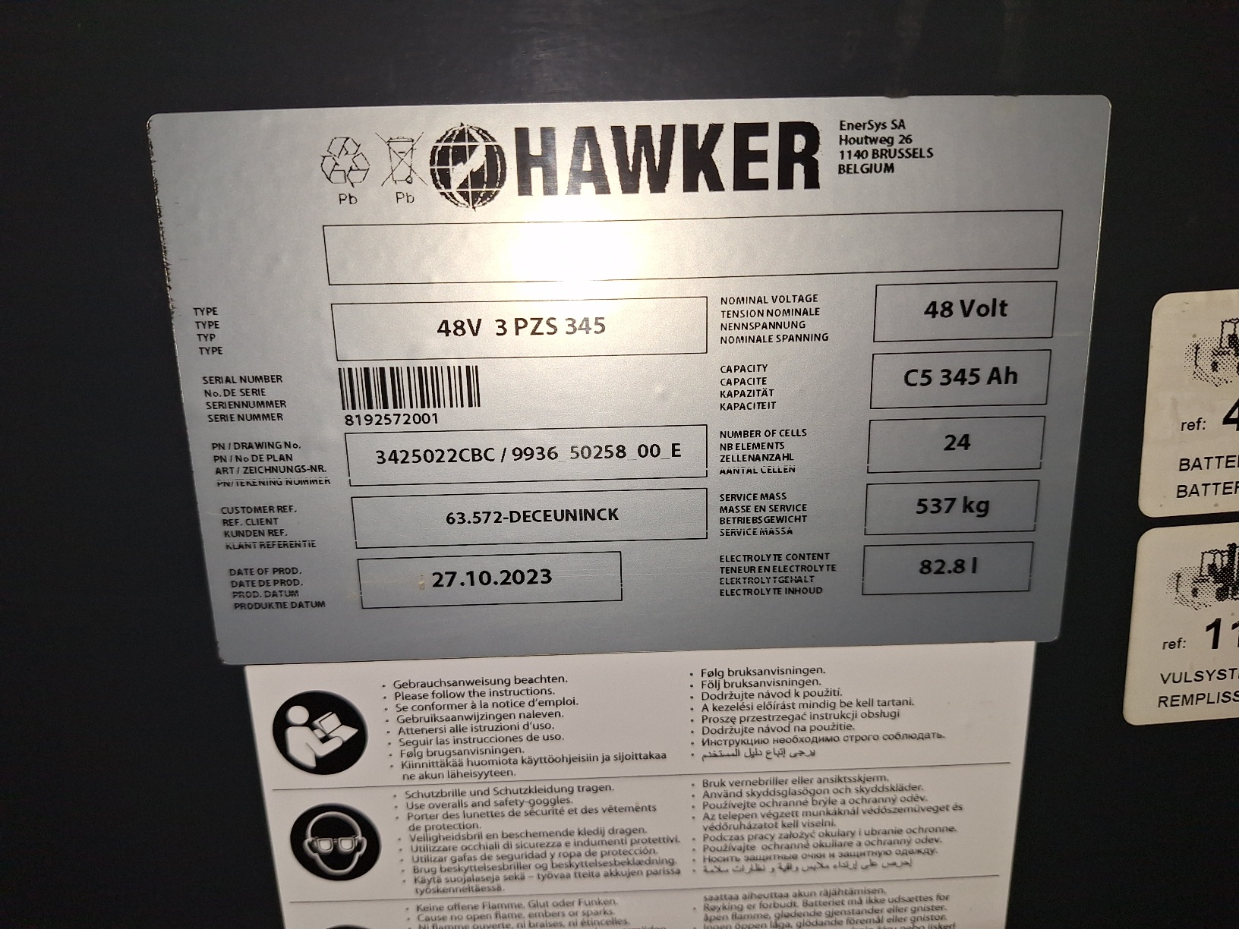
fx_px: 823
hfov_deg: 73.9
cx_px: 620
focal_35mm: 23
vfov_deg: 58.9
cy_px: 464
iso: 40
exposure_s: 1/769
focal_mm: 5.54
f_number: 1.8
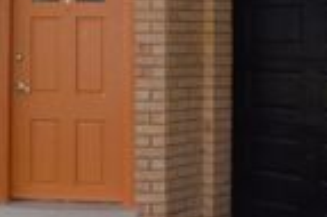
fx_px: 807
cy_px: -10
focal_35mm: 89
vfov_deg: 15.0
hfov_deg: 22.7
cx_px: 94
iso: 2500
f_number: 22
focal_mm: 18
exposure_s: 1/200
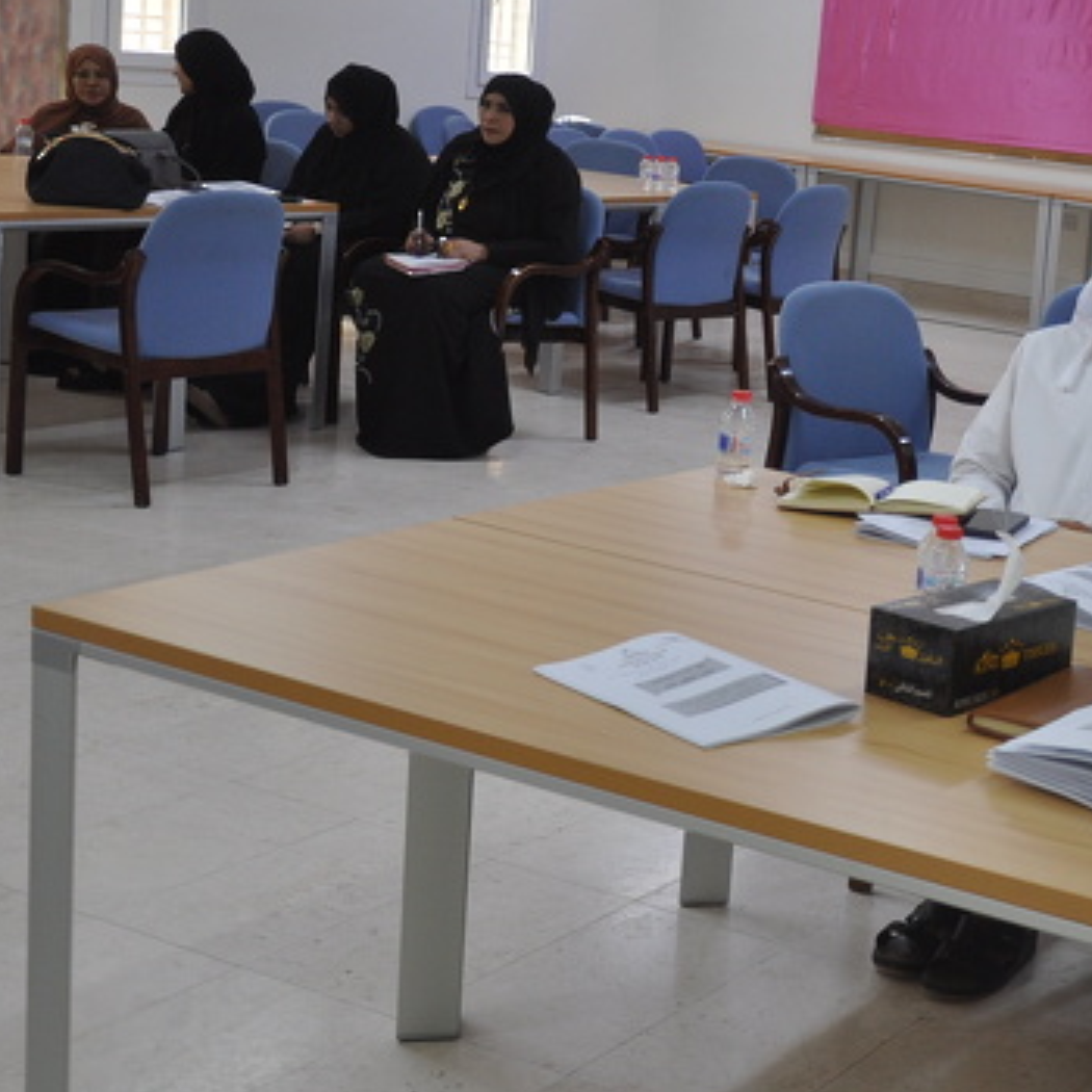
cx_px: 1026
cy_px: 441
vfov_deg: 26.8
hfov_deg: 25.8
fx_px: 2284
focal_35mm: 64
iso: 500
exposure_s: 1/60
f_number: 4
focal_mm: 22
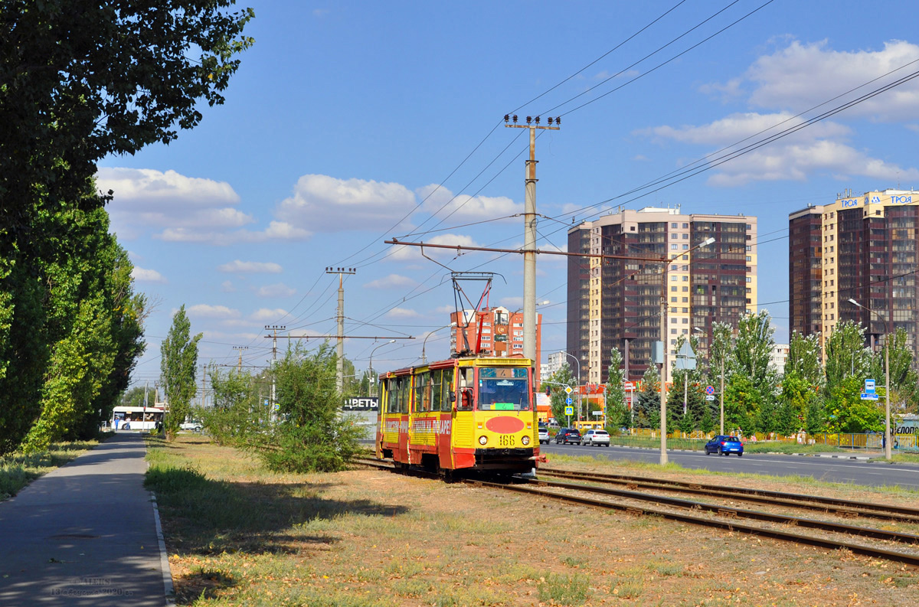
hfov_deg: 37.9
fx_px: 1337
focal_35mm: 52
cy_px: 304
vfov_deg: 25.6
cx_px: 460
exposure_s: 1/640
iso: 200
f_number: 9
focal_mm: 35
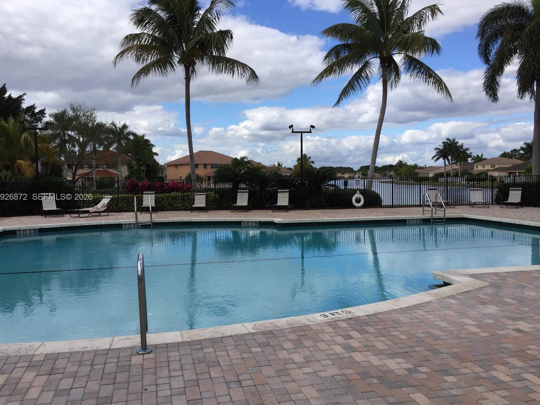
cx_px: 263
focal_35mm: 30
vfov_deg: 46.8
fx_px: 468
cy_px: 198
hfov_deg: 60.0
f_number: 2.2
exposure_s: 1/2475
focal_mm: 4.15
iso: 32
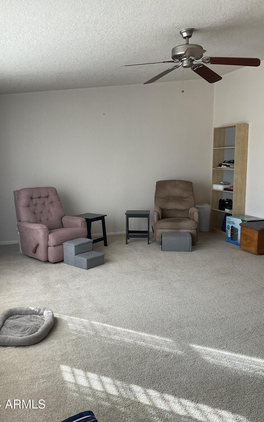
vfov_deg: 61.2
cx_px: 133
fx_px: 357
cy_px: 211
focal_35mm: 31
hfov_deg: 40.6
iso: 32
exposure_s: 1/122
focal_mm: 3
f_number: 1.8
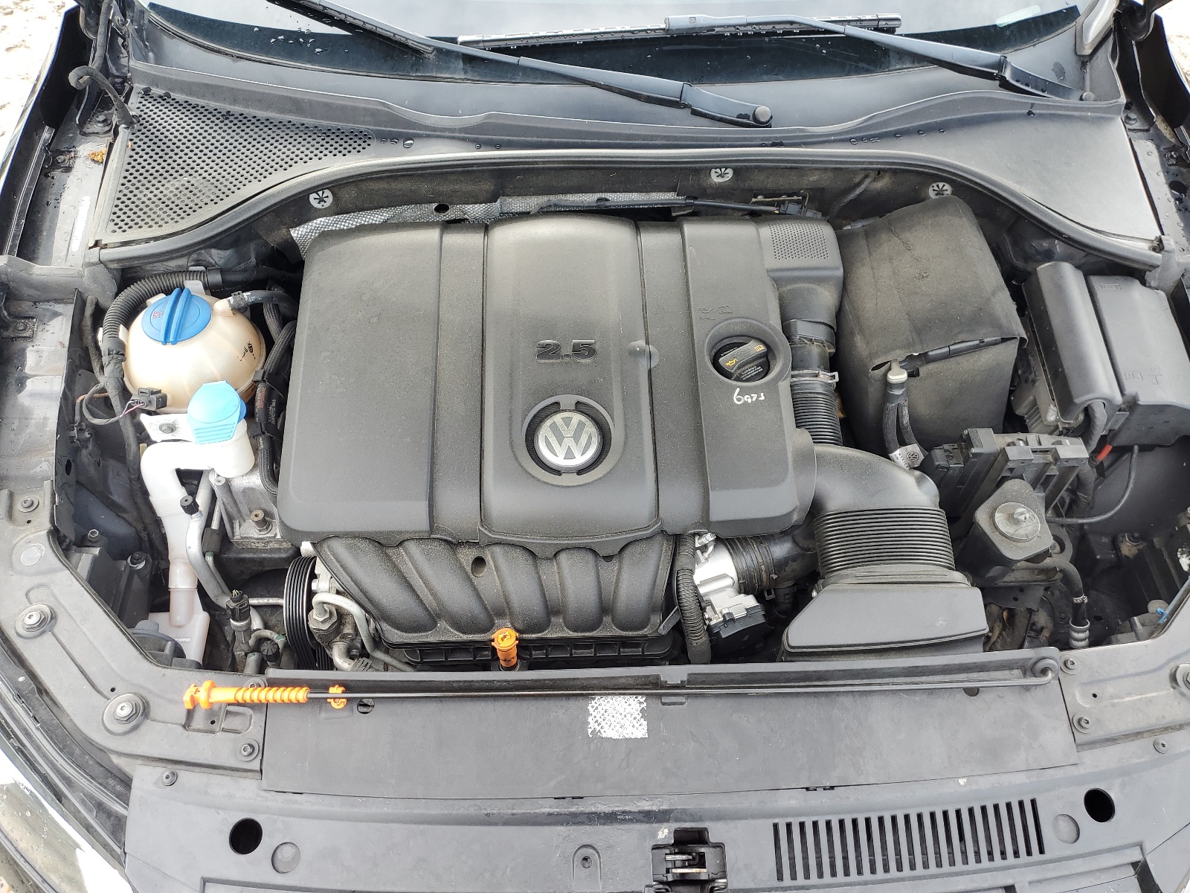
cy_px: 446
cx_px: 595
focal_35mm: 26
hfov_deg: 67.3
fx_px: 894
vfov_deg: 53.1
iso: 50
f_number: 1.5
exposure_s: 1/132
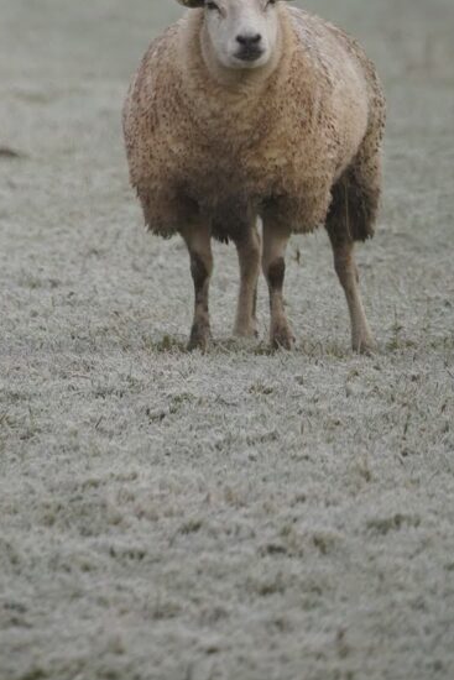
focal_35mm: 822
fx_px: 15539
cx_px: 109
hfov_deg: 1.7
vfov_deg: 2.5
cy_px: 88
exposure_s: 1/400
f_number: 6.3
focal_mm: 377
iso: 400
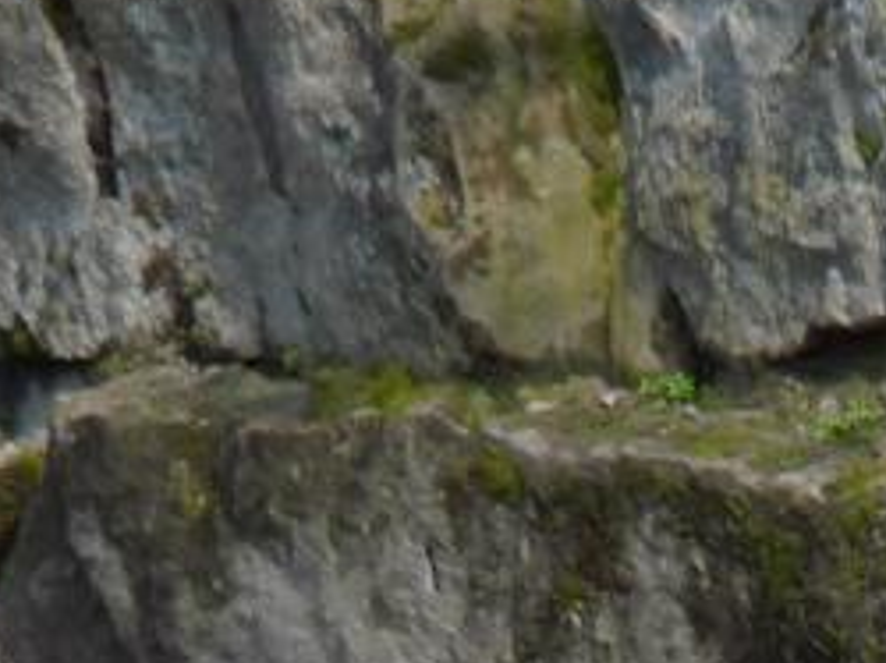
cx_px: 1318
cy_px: 670
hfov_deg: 1.1
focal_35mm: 1848
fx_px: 47254
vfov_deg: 0.8
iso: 100
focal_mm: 73.6
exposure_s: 1/200
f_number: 5.6
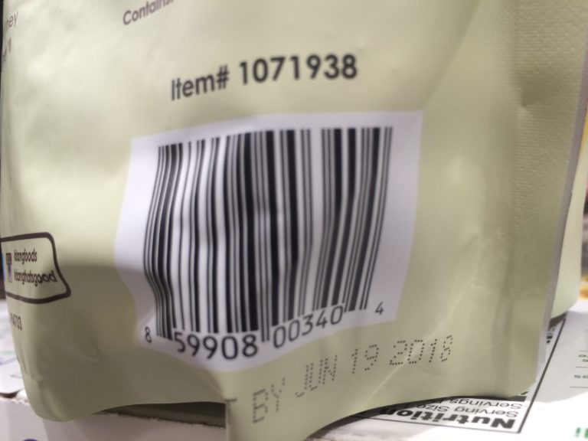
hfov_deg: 61.7
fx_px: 493
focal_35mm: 29
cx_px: 294
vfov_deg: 48.2
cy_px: 220
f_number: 2.2
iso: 100
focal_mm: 4.15
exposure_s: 1/33
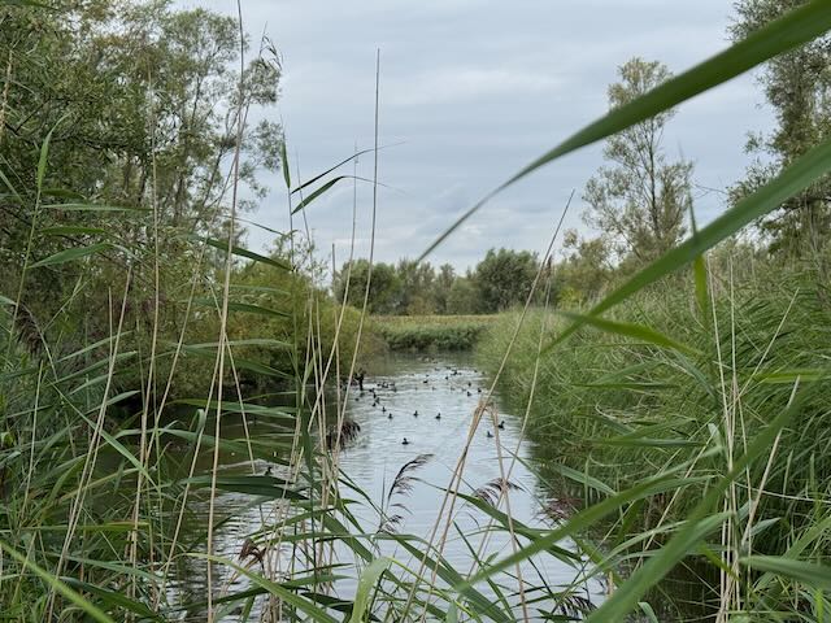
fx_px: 1152
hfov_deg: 39.7
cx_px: 416
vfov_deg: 30.3
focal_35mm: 48
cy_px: 312
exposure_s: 1/3096
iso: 64
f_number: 1.78
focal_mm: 6.76
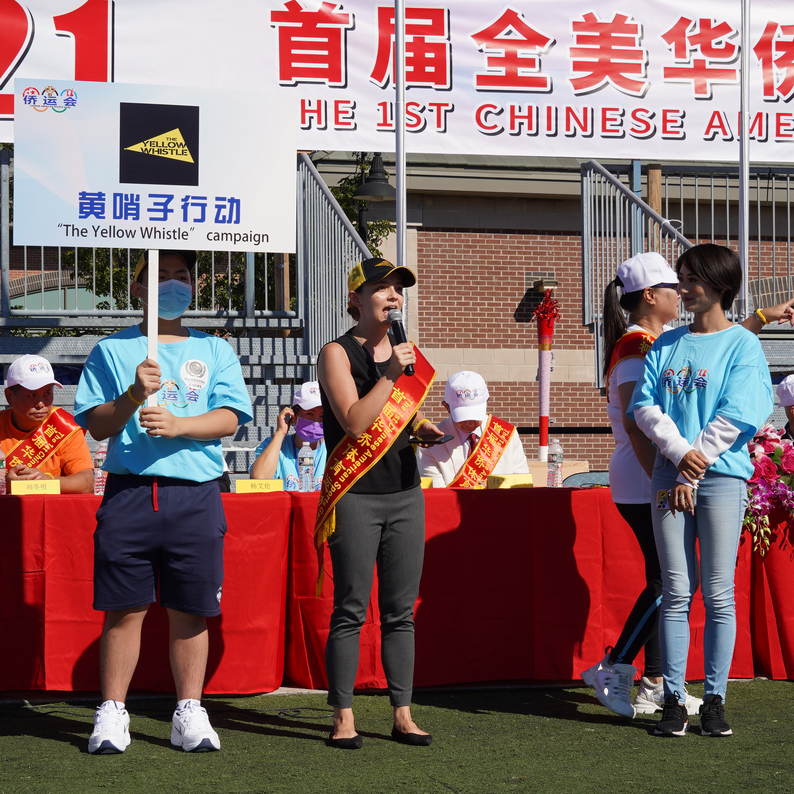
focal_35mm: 75
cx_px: 420
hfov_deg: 23.1
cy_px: 395
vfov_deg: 23.1
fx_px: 1946
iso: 100
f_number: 11
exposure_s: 1/200
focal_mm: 58
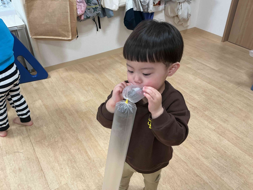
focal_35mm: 29
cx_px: 126
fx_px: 212
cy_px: 95
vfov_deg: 48.2
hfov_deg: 61.7
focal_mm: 3
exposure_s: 1/120
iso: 64
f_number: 1.8
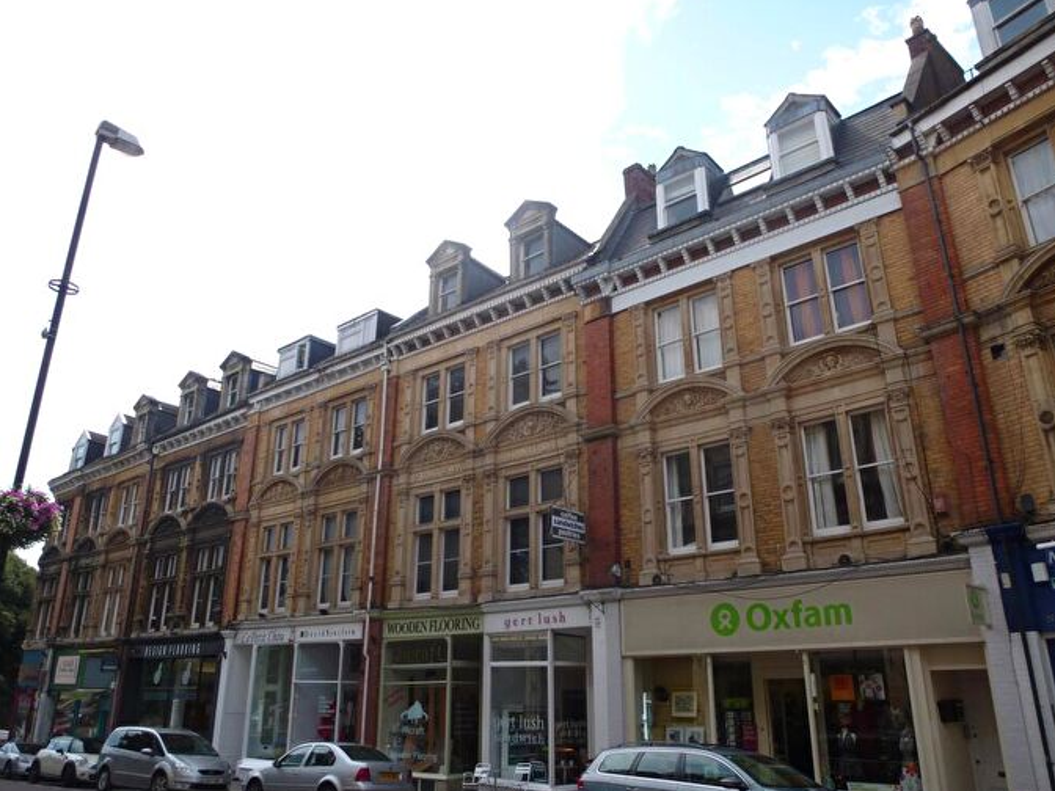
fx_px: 762
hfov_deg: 69.4
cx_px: 523
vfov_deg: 54.9
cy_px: 396
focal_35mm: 25
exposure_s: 1/1000
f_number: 3.3
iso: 100
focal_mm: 4.3
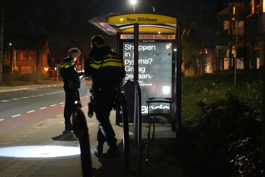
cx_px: 127
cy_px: 86
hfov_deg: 29.2
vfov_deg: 19.7
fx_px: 508
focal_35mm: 69
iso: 12800
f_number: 4
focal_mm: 59
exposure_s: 1/15
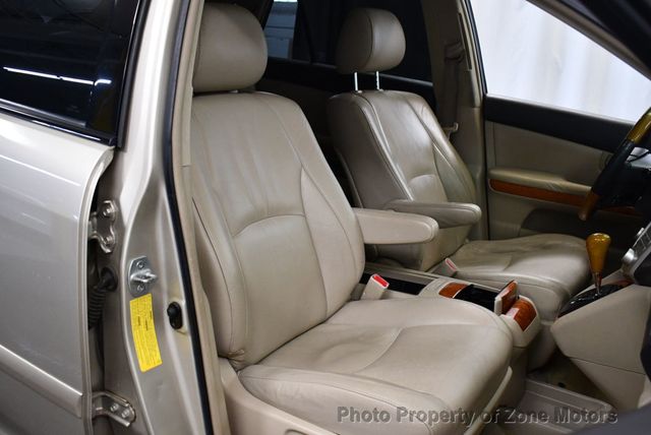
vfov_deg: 36.9
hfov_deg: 53.1
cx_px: 326
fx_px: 652
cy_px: 218
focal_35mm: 36
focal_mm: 18
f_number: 3.5
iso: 1400
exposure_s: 1/125
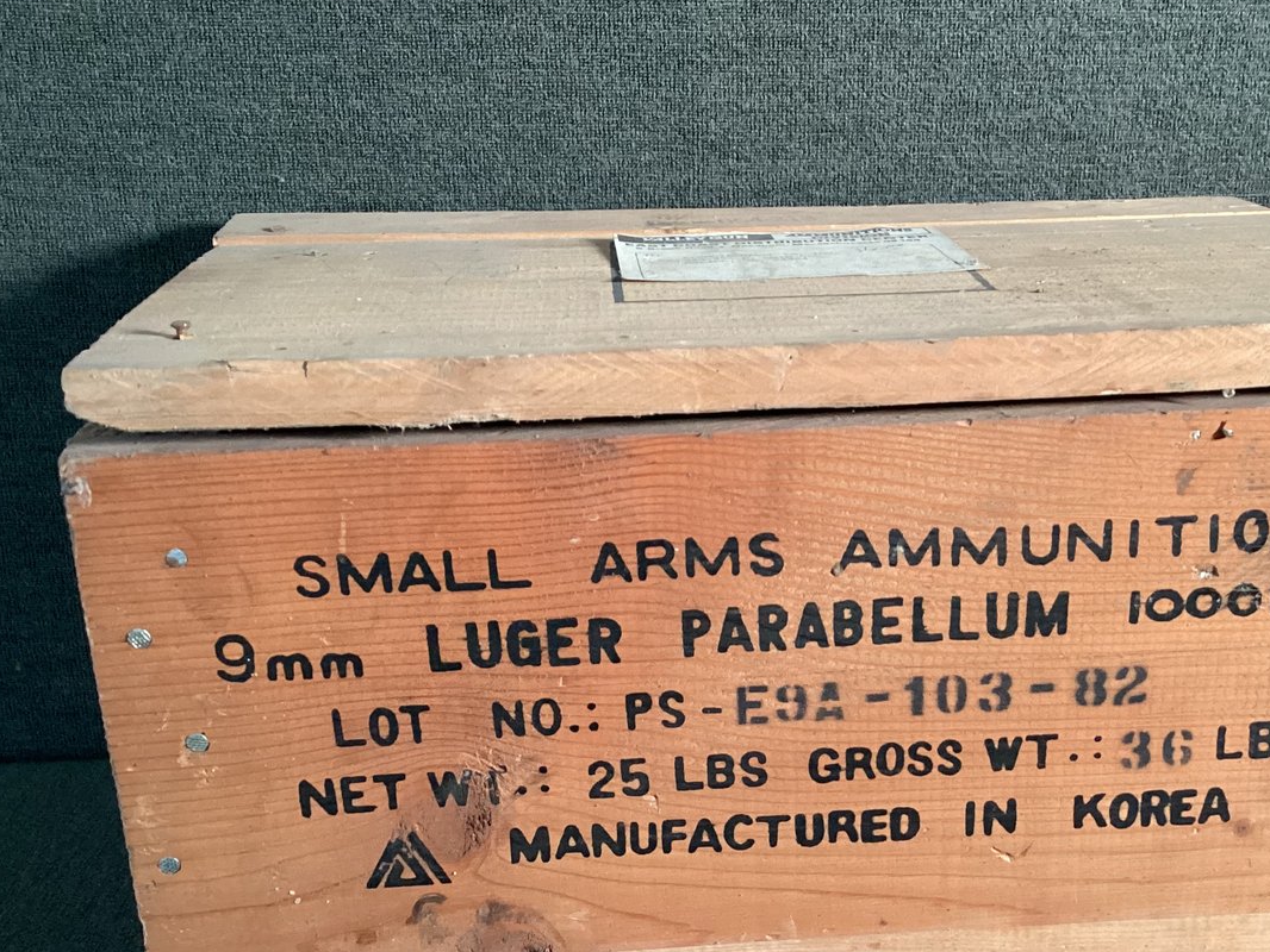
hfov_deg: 42.7
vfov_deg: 32.8
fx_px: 1615
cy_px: 581
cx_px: 756
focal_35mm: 44
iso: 320
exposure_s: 1/60
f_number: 2.4
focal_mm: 3.3
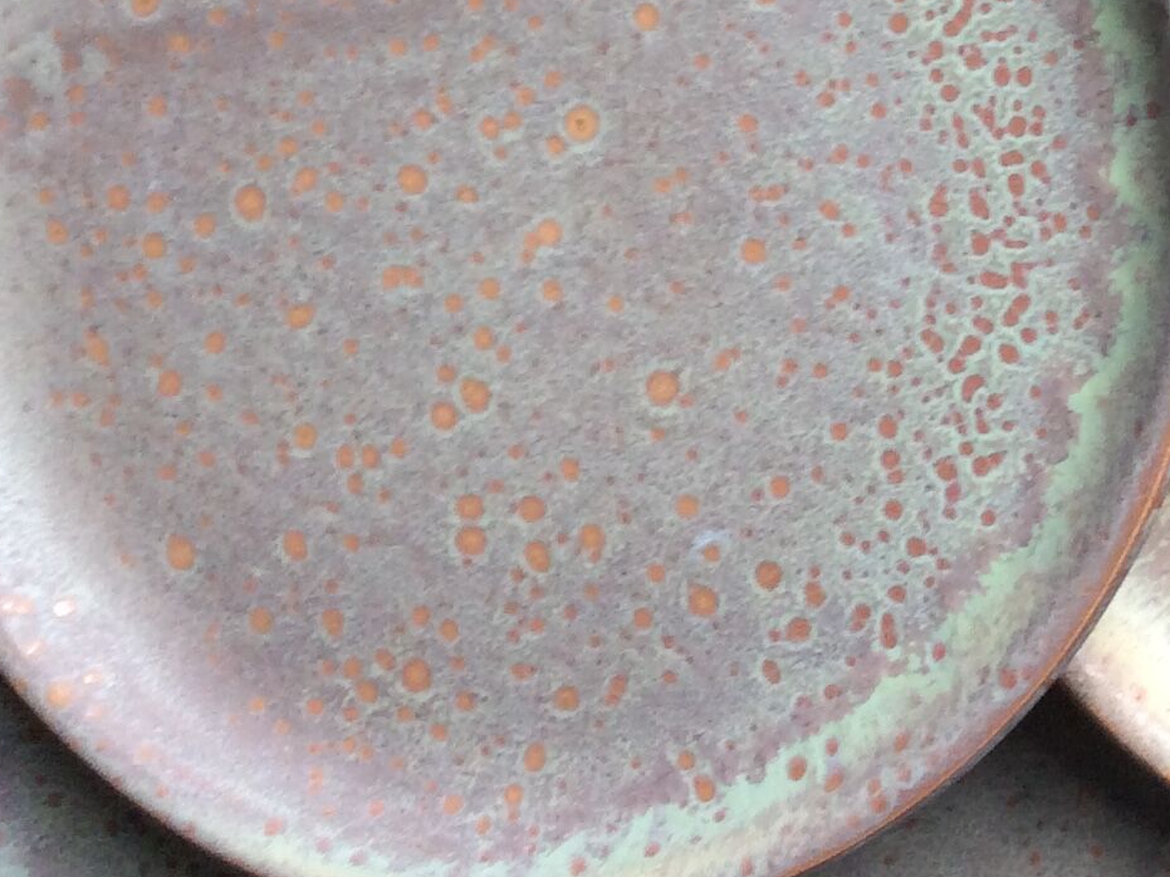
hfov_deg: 20.7
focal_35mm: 89
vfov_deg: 16.1
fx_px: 3008
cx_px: 1369
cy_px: -119
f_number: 2.4
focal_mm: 3.3
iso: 64
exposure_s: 1/25
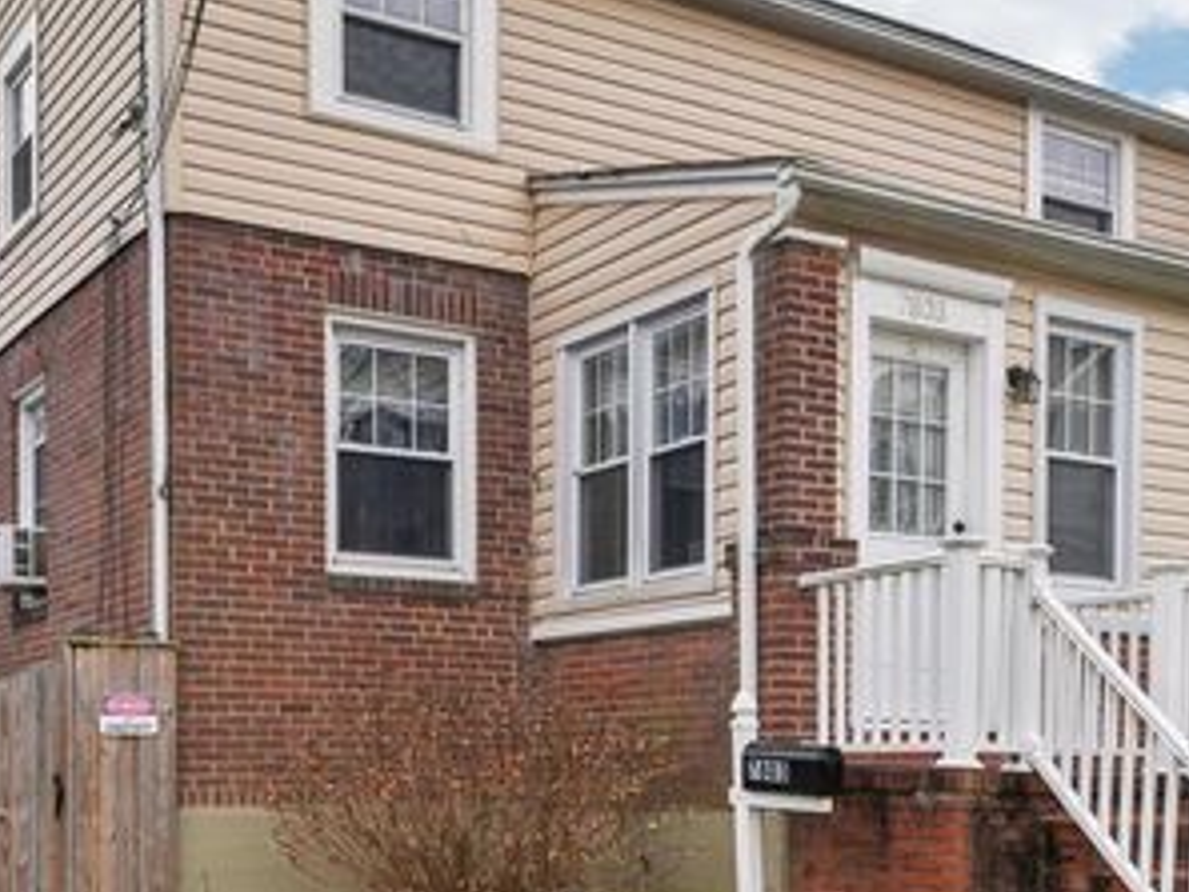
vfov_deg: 30.8
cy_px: 376
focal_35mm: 47
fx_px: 1615
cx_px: 689
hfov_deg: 40.3
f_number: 8
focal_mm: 29
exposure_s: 1/400
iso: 400
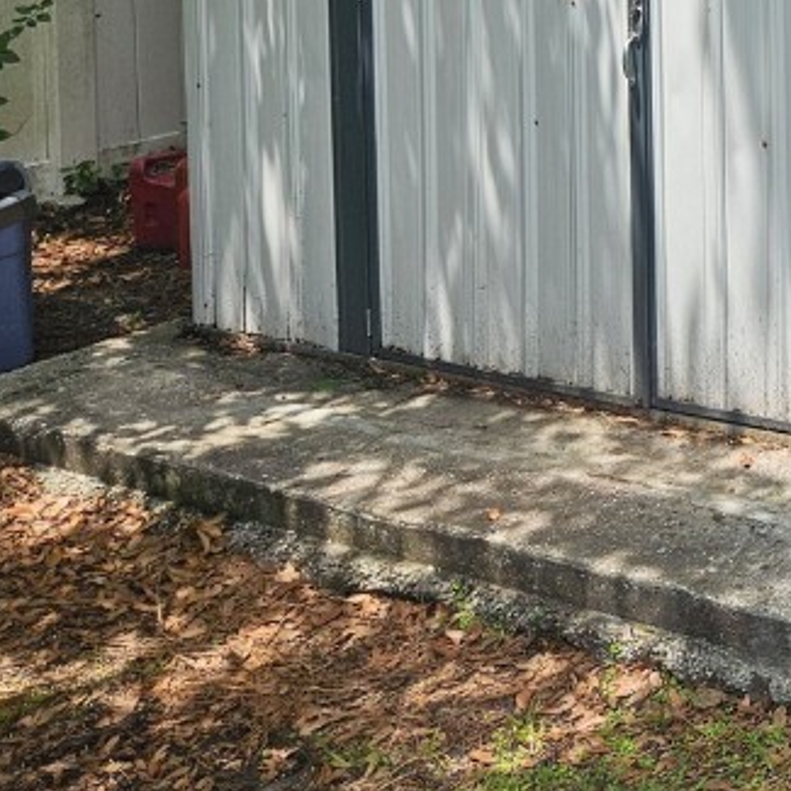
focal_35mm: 64
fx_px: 1655
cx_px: 1107
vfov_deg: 24.7
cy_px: -122
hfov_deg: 23.0
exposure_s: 1/1225
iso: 40
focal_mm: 5.4
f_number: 1.8
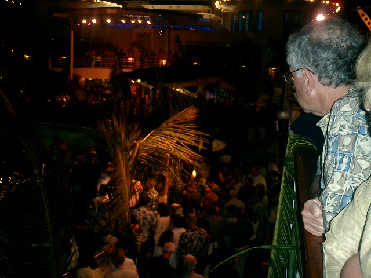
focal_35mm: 36
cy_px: 139
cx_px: 186
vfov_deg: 39.7
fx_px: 386
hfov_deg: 51.4
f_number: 3.2
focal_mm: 7.5
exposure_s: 1/30
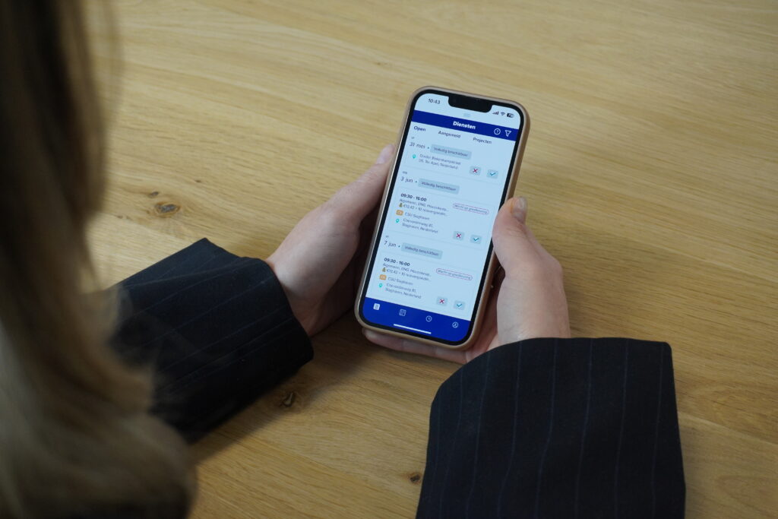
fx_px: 1426
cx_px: 389
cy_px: 260
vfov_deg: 20.6
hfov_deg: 30.5
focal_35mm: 66
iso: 1000
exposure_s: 1/160
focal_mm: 44
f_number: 5.6
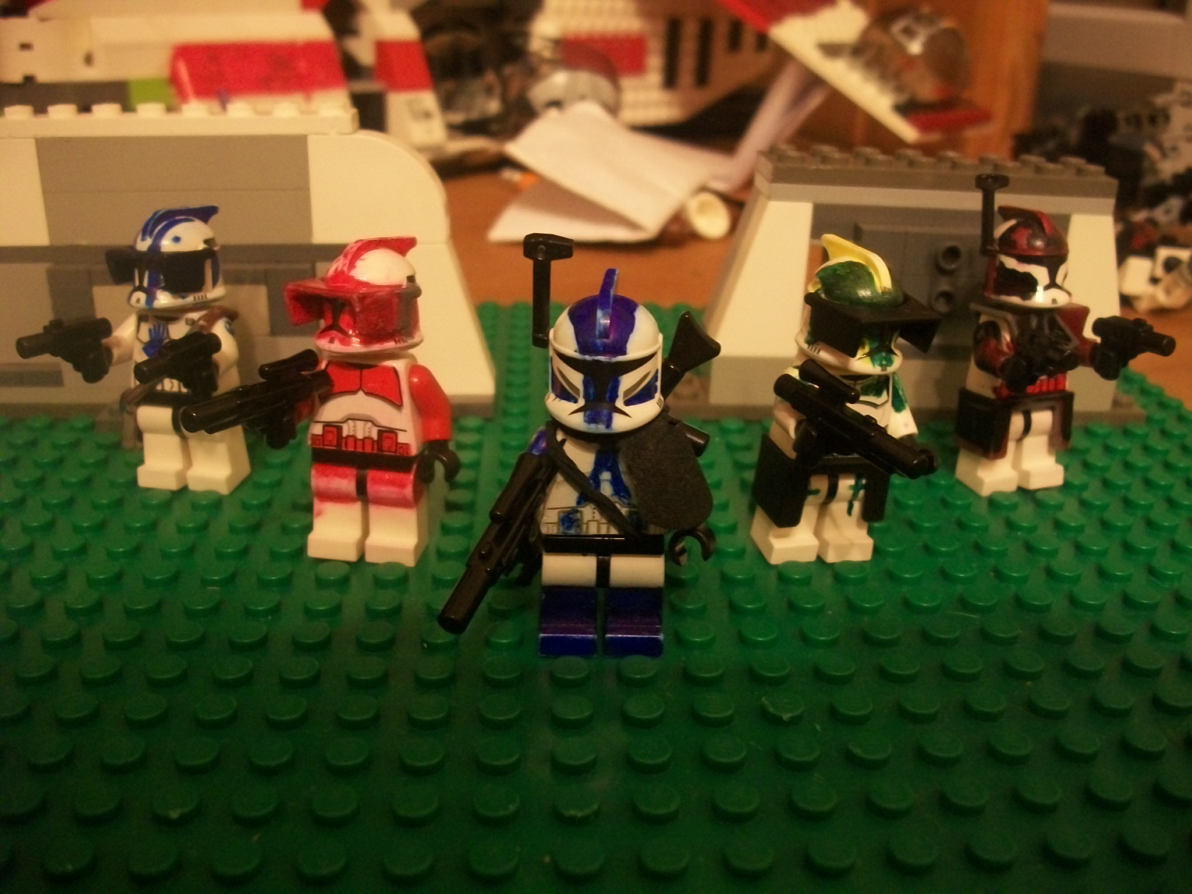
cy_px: 447
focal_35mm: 32
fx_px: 1102
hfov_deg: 56.8
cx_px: 596
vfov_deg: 44.2
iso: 220
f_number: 2.9
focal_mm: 5.7
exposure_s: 1/8
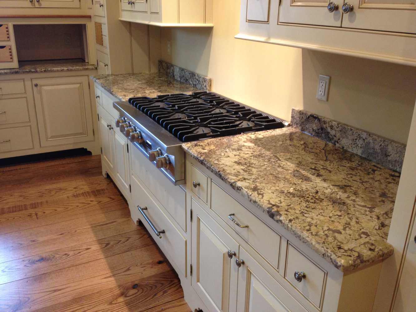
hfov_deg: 52.6
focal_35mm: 35
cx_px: 208
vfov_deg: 40.7
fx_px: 421
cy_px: 156
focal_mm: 4.28
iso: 125
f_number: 2.4
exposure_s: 1/20
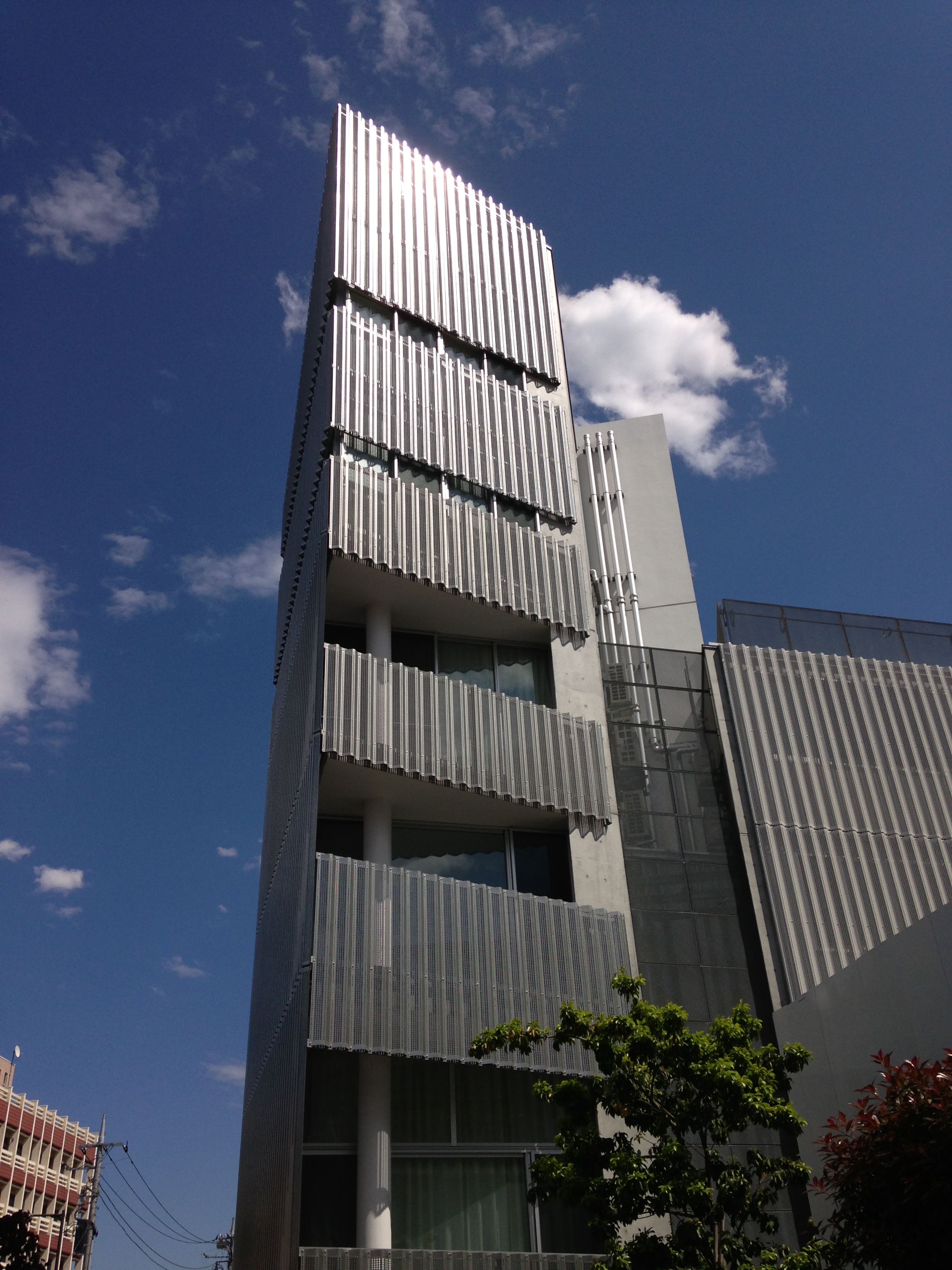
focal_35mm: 33
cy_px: 635
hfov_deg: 42.9
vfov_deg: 55.4
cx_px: 476
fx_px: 1210
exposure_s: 1/3012
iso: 50
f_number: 2.4
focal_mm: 4.13
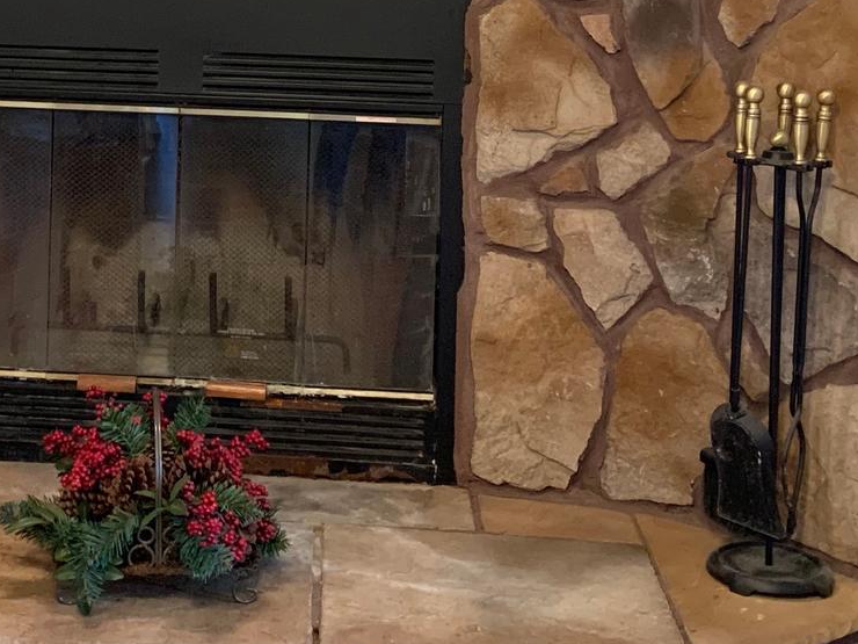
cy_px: -15
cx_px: 194
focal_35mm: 72
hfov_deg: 26.6
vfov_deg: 19.8
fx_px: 1785
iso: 400
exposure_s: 1/40
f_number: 1.8
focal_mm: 4.25
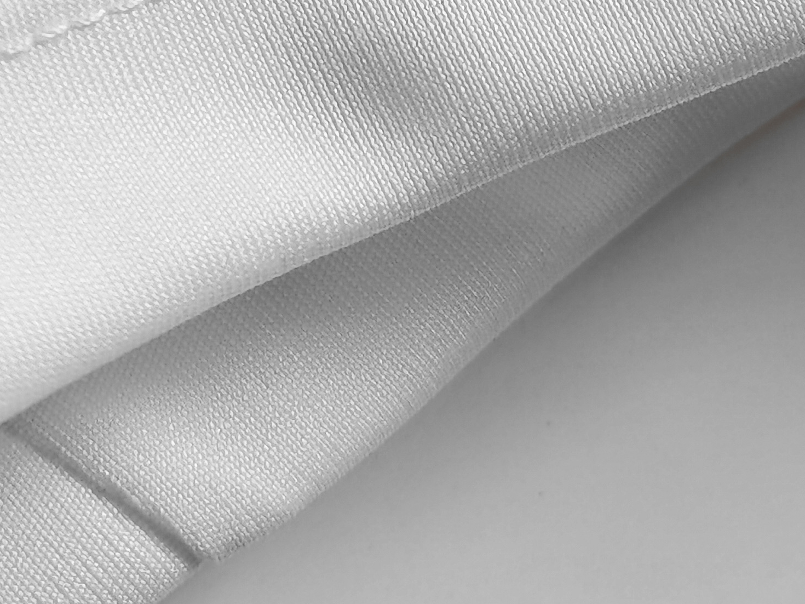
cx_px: 370
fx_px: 2697
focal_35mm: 116
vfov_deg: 12.2
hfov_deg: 17.0
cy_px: -289
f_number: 1.8
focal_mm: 5.58
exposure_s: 1/50
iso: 100
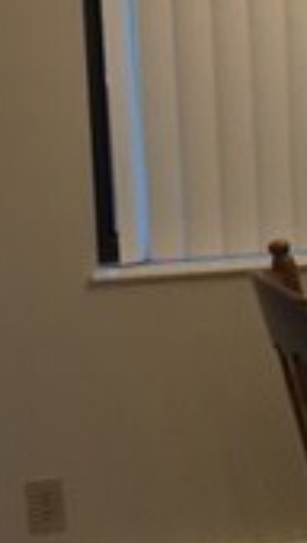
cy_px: 220
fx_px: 1717
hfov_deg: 9.5
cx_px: 643
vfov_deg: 18.0
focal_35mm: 119
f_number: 2.2
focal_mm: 4.15
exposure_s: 1/30
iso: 80
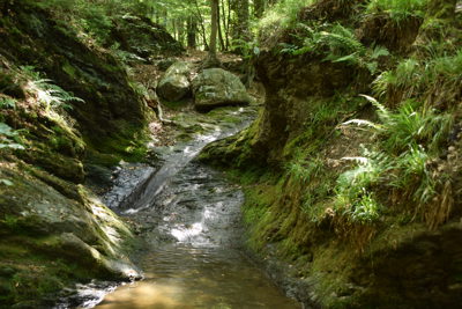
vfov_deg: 34.2
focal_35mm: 39
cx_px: 231
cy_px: 154
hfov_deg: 49.5
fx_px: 501
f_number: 6.3
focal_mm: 26
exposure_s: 1/20
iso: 160
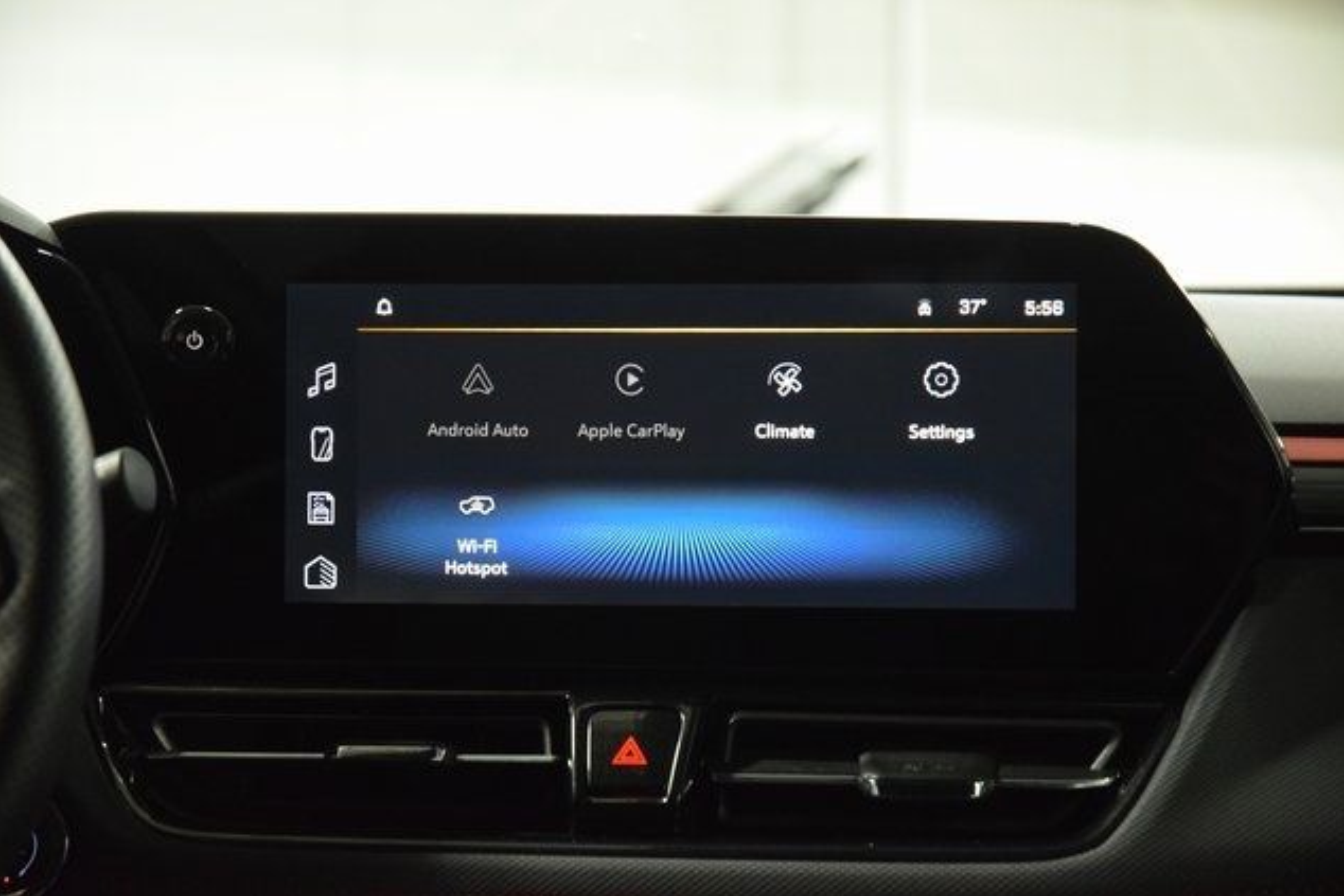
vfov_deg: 12.9
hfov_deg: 19.3
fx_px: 3958
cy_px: 448
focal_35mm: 106
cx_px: 674
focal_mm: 70
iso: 3200
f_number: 4.5
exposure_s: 1/30
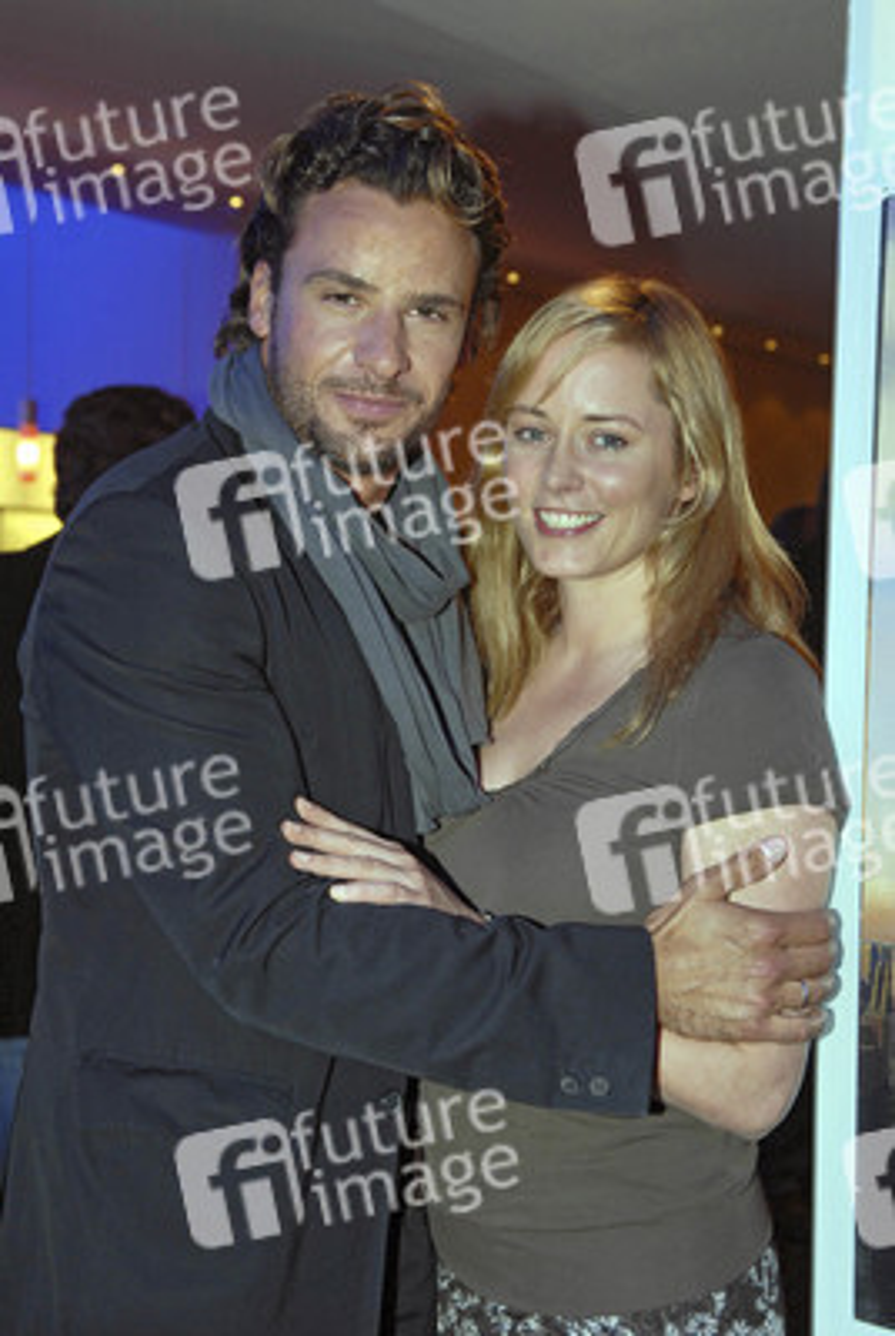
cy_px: 668
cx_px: 448
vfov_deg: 41.1
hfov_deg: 28.2
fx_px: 1784
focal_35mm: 48
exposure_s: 1/40
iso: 400
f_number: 4.5
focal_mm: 32
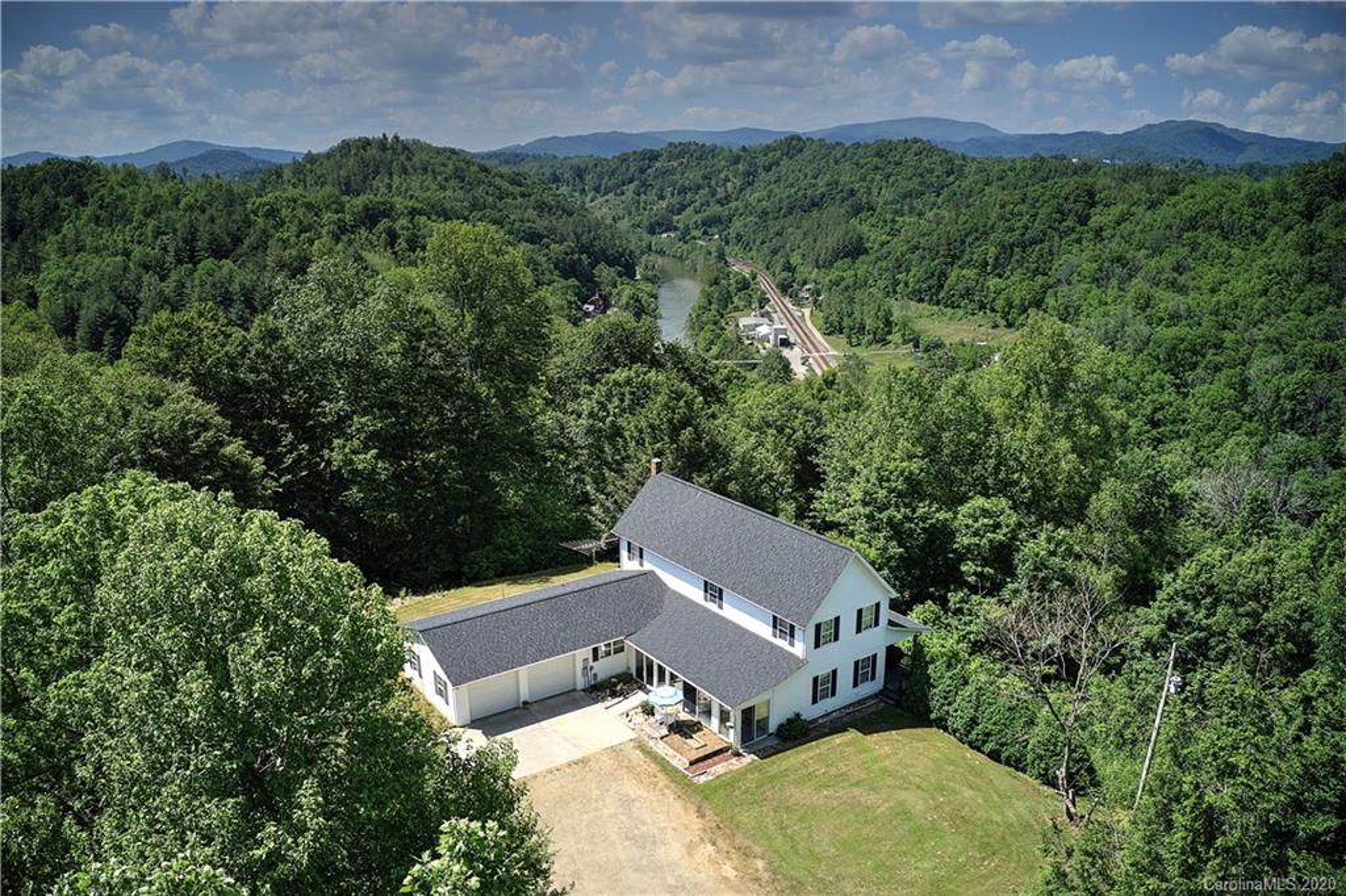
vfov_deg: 46.4
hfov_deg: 65.5
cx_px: 673
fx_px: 1046
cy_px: 448
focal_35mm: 28
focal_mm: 10.3
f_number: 4.5
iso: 100
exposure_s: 1/200
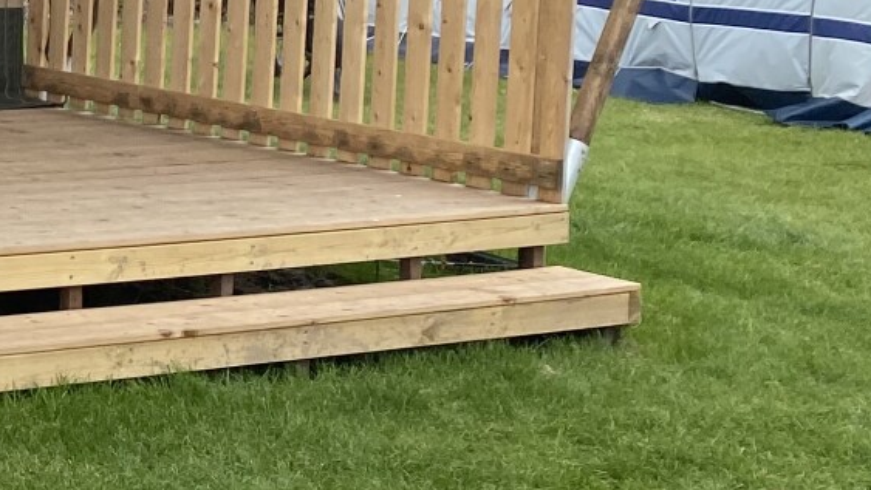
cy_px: -76
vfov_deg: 11.6
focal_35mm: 103
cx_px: -475
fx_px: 2379
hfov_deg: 18.2
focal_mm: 4.25
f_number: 1.8
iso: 32
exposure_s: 1/1608
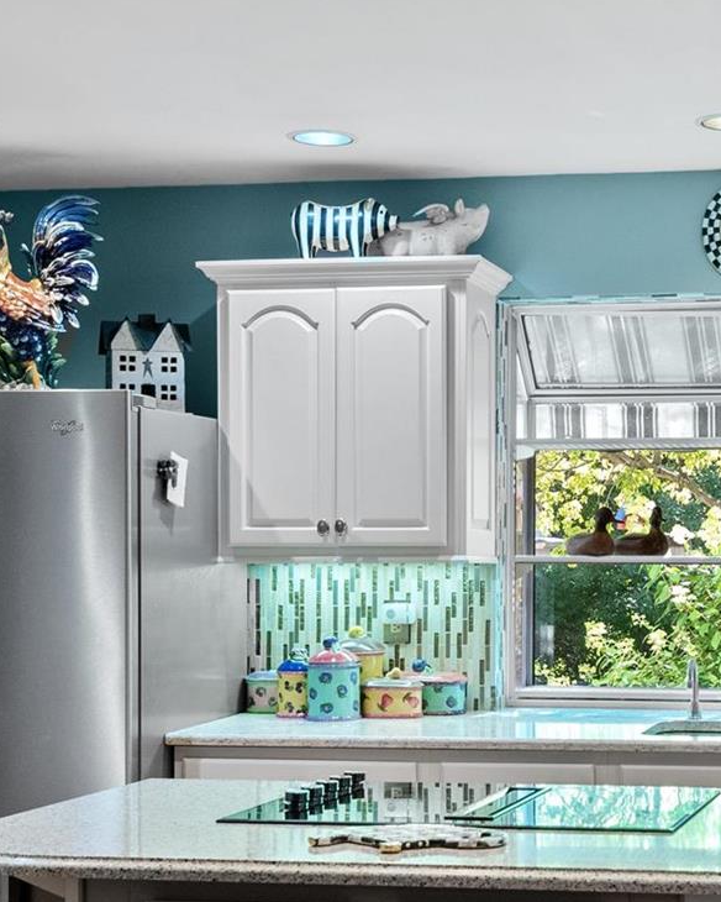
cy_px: 575
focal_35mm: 74
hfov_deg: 20.3
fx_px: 1974
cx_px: 644
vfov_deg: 25.6
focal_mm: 18
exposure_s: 1/8
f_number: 6.3
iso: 400
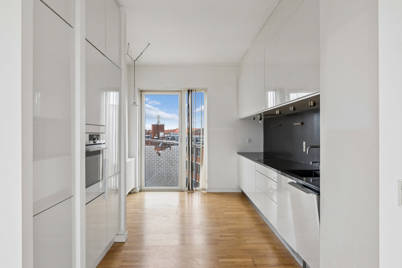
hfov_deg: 71.5
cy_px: 134
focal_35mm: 25
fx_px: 279
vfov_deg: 51.3
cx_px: 201
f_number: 8
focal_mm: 25
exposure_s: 1/50
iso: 160
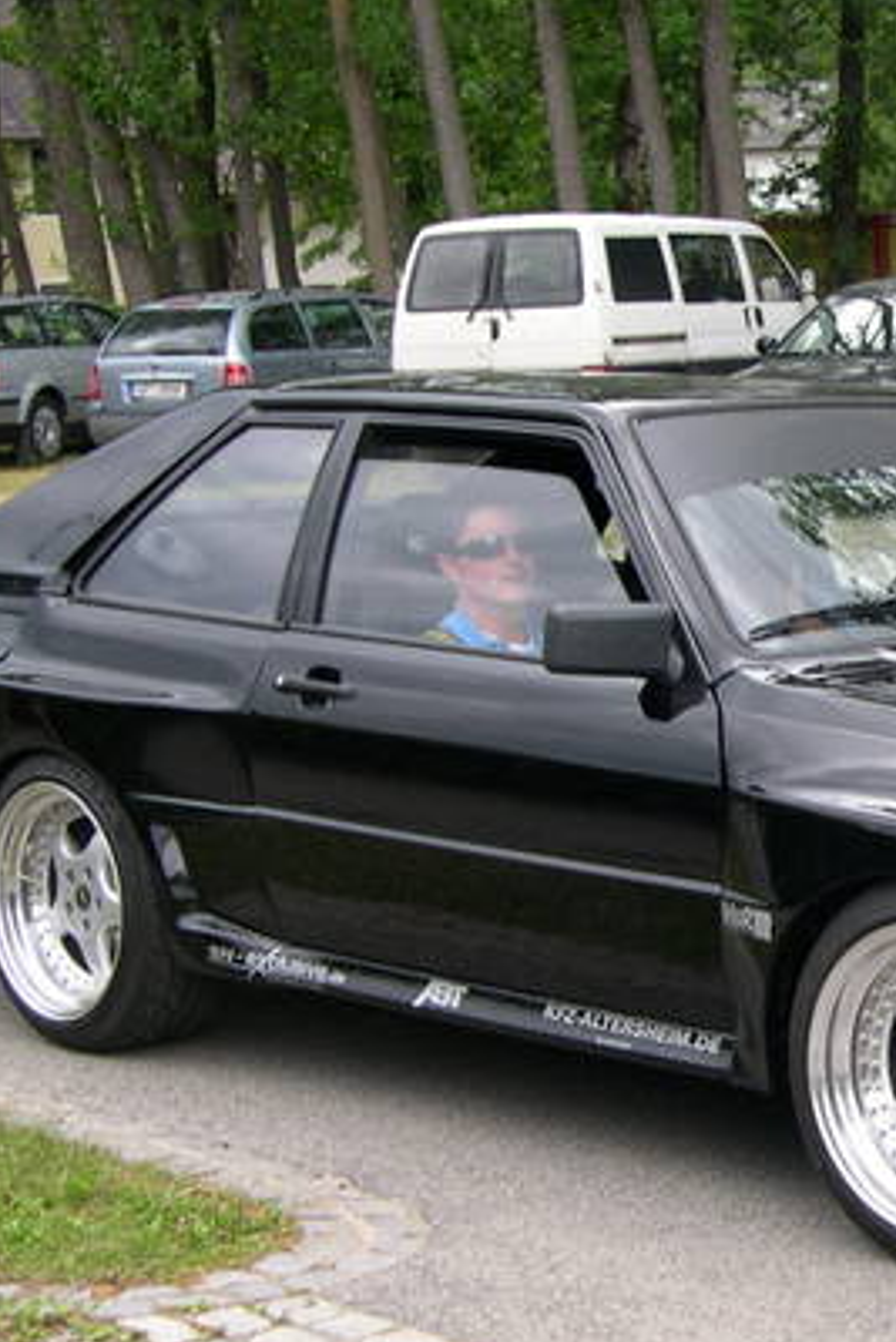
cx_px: 980
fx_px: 2947
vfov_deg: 25.7
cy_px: 728
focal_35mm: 79
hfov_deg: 16.8
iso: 100
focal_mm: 8
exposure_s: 1/198
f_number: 2.8
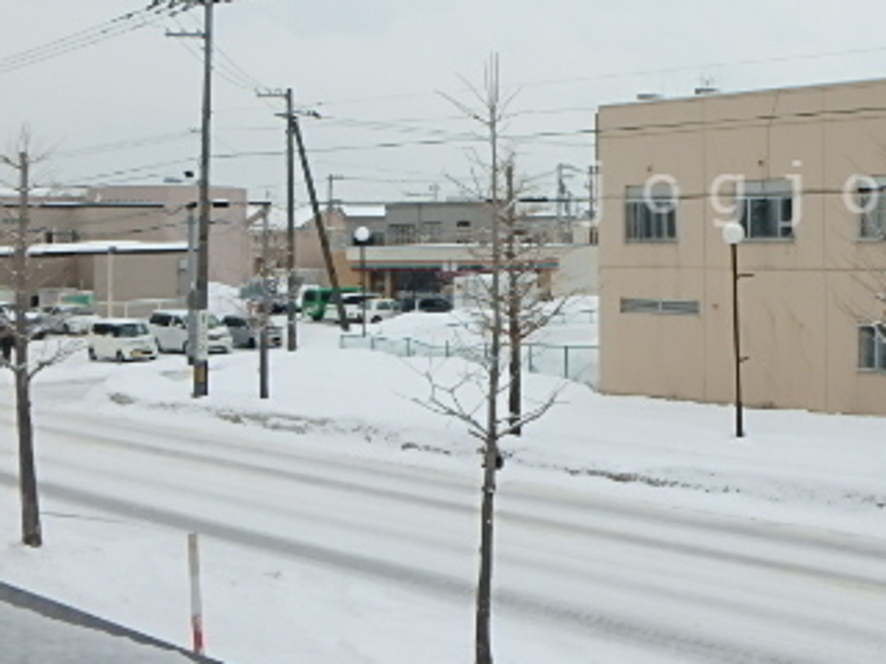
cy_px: 194
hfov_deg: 41.8
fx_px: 1075
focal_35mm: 42
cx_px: 770
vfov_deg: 33.9
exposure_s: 1/500
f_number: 6
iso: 125
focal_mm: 3.7
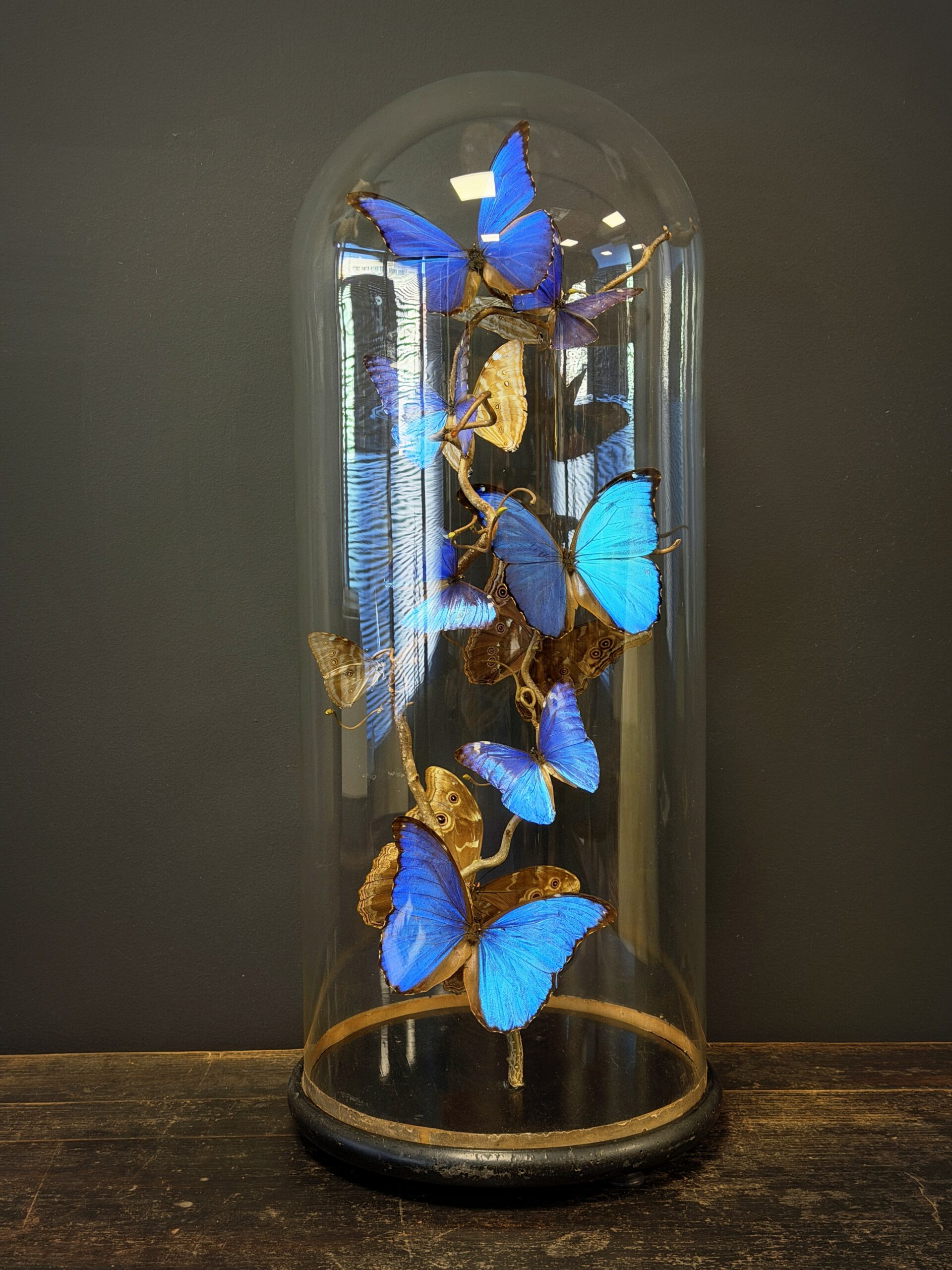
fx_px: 1760
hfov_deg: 30.3
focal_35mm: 48
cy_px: 635
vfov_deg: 39.7
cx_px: 476
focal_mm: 6.76
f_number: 1.78
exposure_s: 1/50
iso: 250
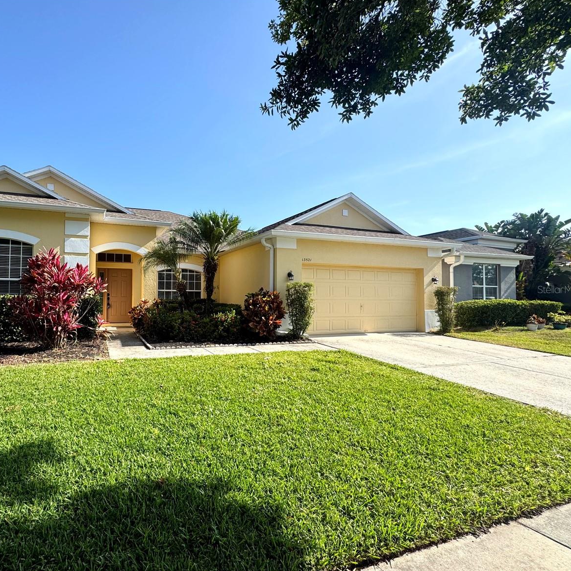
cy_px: 289
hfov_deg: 81.2
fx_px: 317
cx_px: 192
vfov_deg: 84.0
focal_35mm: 17
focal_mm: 2.22
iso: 50
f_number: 2.2
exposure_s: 1/1198
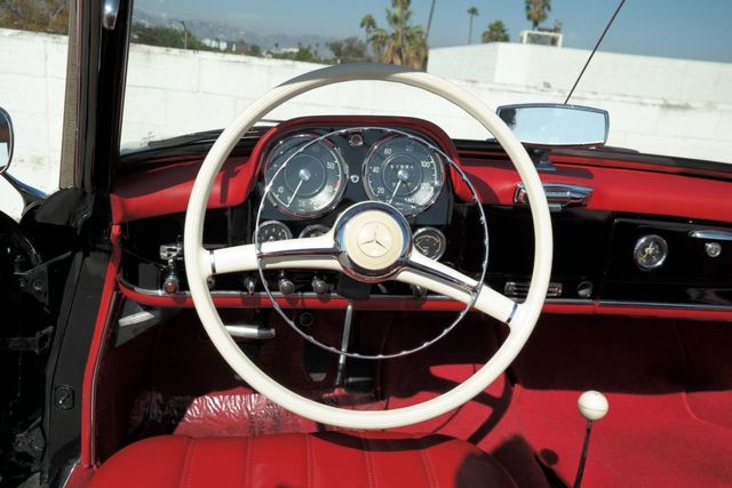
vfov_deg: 40.0
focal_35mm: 33
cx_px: 366
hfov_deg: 57.2
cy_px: 244
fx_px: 671
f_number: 7.1
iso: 100
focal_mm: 22
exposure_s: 1/320
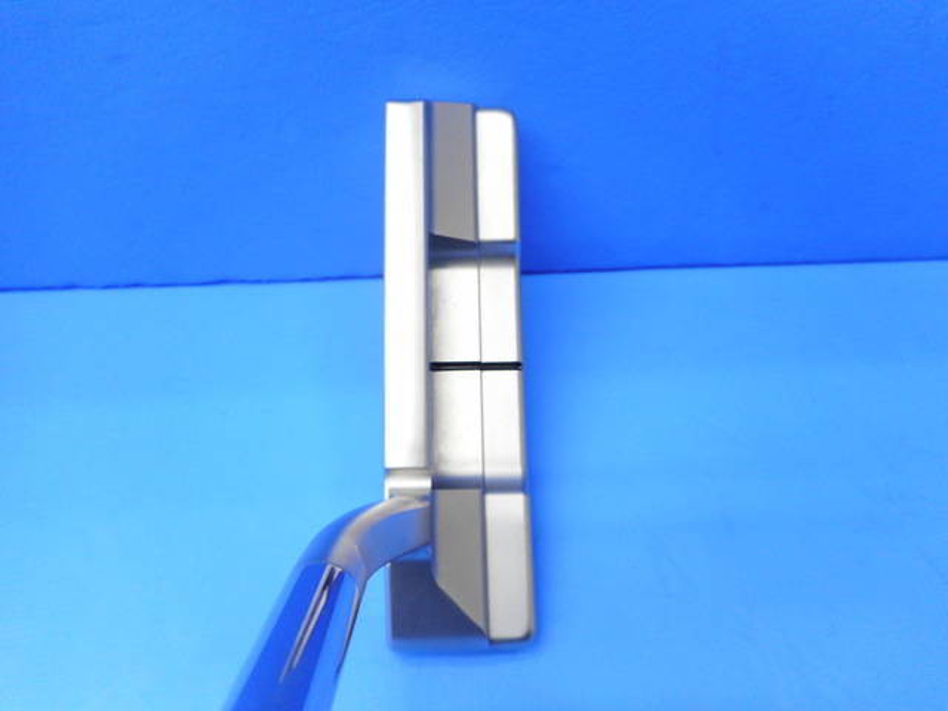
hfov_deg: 69.4
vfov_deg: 54.9
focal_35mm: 25
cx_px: 474
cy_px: 356
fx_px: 685
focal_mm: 4.5
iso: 140
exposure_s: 1/30
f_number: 3.7
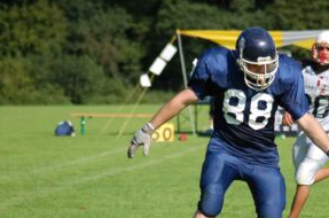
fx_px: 2590
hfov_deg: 7.3
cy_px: 163
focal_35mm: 284
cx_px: 247
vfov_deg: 4.8
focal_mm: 120
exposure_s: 1/1250
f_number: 4.5
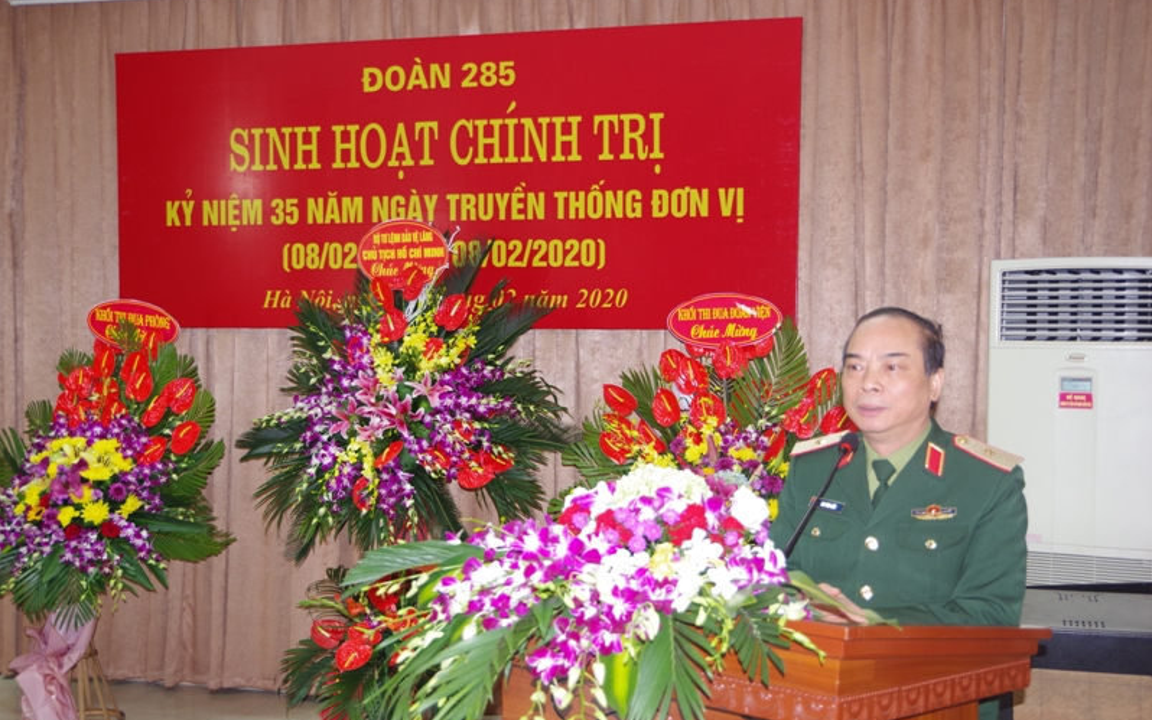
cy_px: 376
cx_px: 576
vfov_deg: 27.4
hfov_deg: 42.6
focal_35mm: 47
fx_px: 1476
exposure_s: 1/20
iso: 400
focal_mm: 31
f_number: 4.5
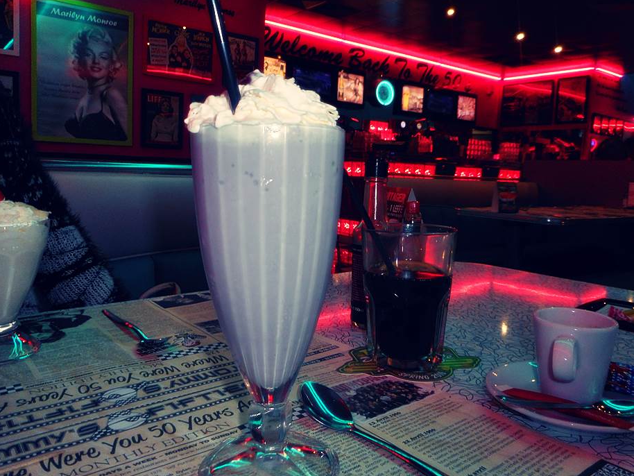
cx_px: 342
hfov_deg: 63.3
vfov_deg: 49.7
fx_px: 513
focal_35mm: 28
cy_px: 221
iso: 80
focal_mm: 4.5
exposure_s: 1/25
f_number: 3.7
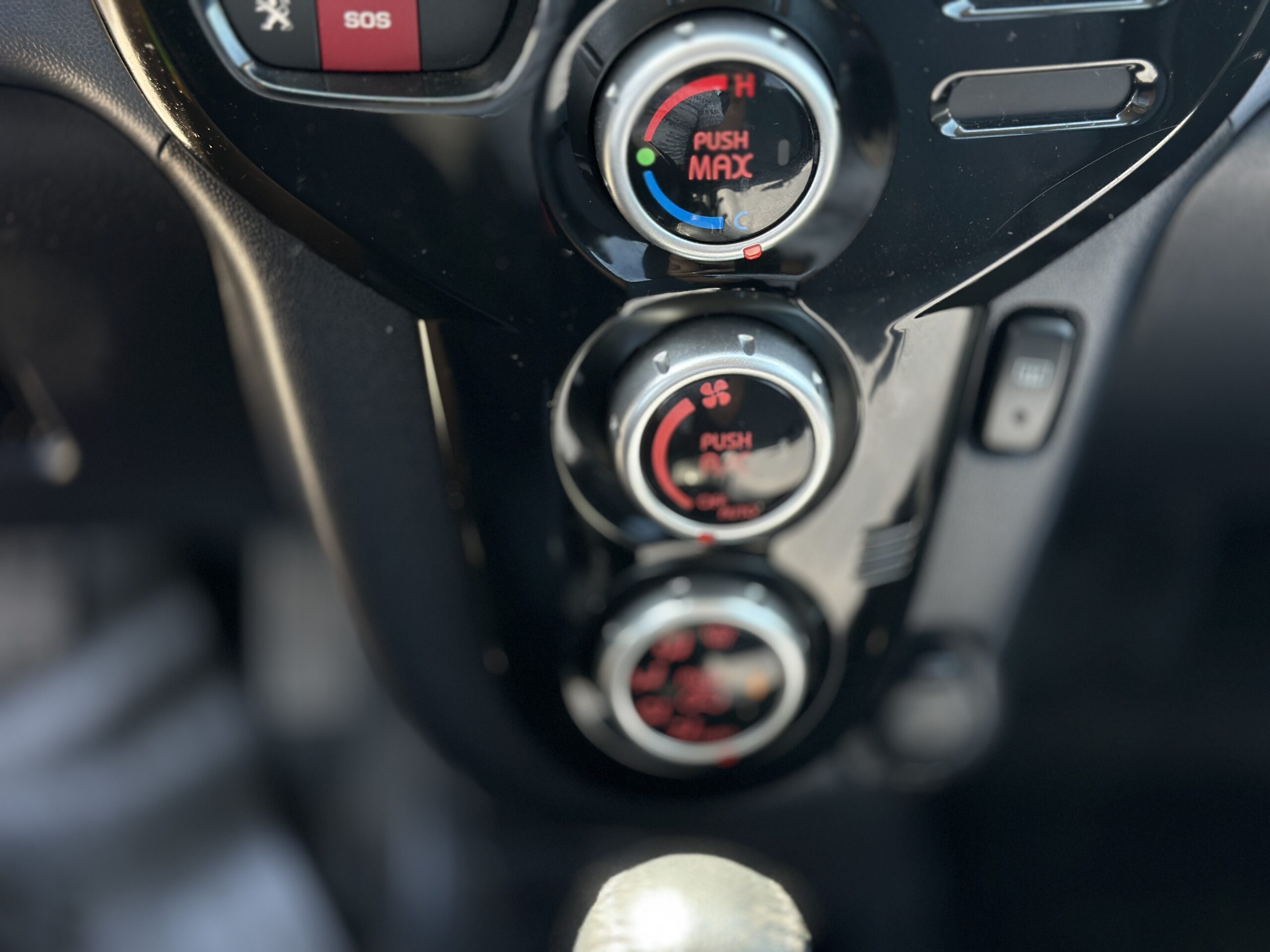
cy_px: 476
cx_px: 635
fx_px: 1761
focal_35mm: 48
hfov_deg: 39.7
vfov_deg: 30.3
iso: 125
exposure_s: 1/88
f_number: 1.78
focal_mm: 6.86
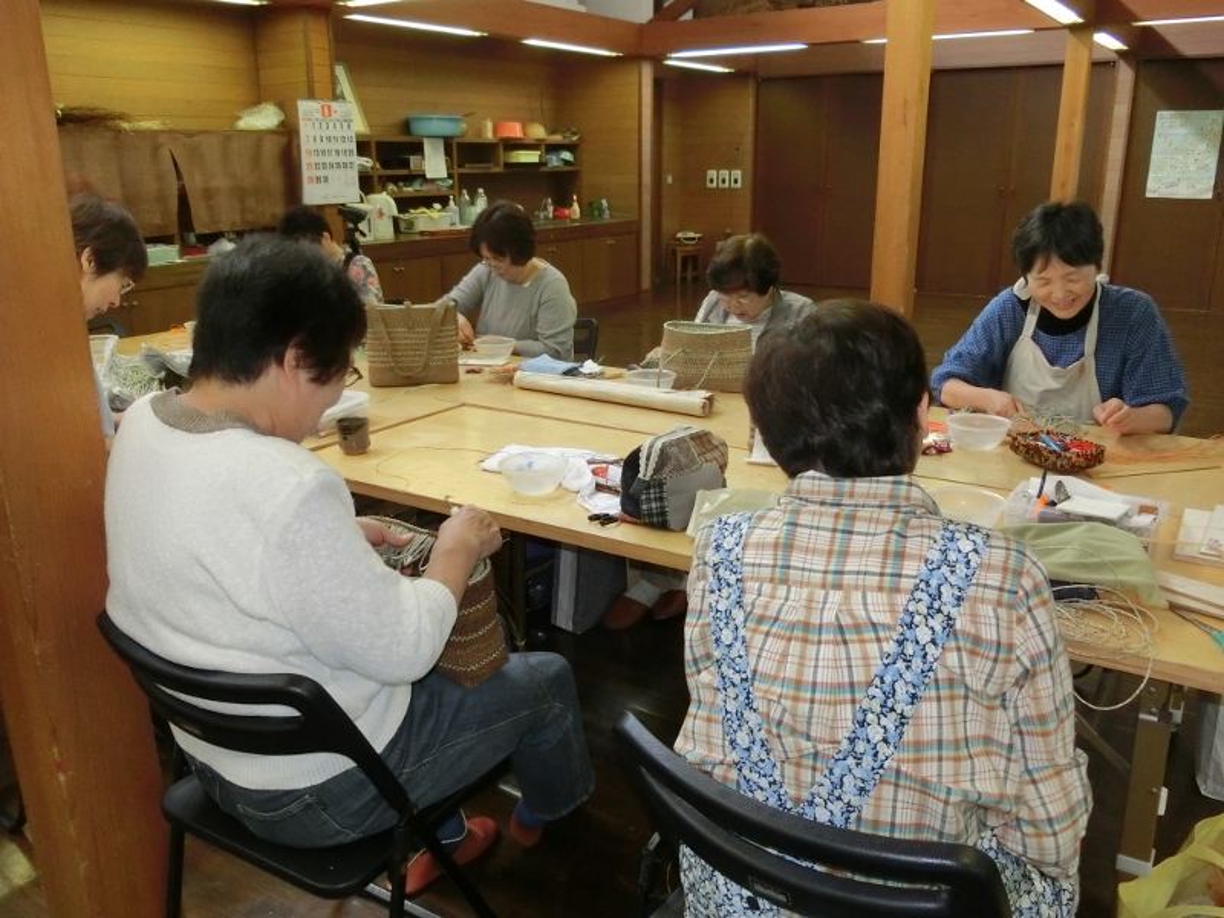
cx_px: 612
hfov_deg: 61.7
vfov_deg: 48.2
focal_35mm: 29
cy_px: 459
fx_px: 1025
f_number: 3.7
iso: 400
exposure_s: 1/60
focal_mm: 5.2
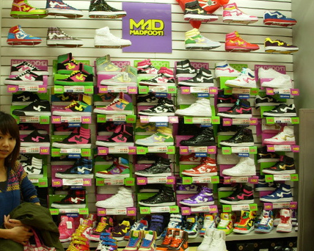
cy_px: 128
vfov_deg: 29.1
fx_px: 483
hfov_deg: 35.9
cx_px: 125
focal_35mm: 52
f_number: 3.3
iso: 100
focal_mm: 6.3
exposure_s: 1/50
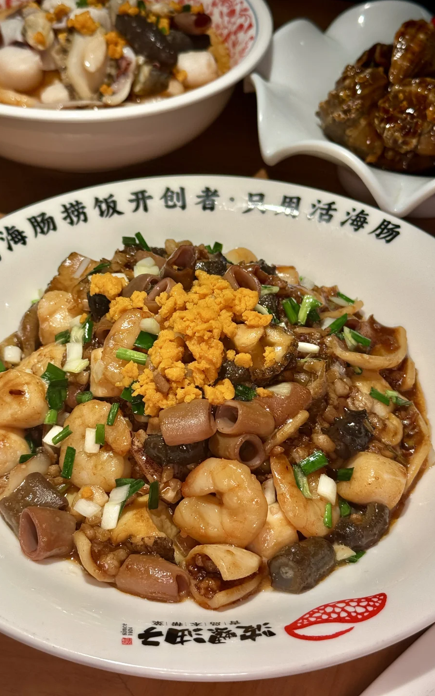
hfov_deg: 25.3
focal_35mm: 51
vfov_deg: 39.6
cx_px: 209
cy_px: 348
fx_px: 967
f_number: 1.78
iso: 80
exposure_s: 1/274
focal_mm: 6.76
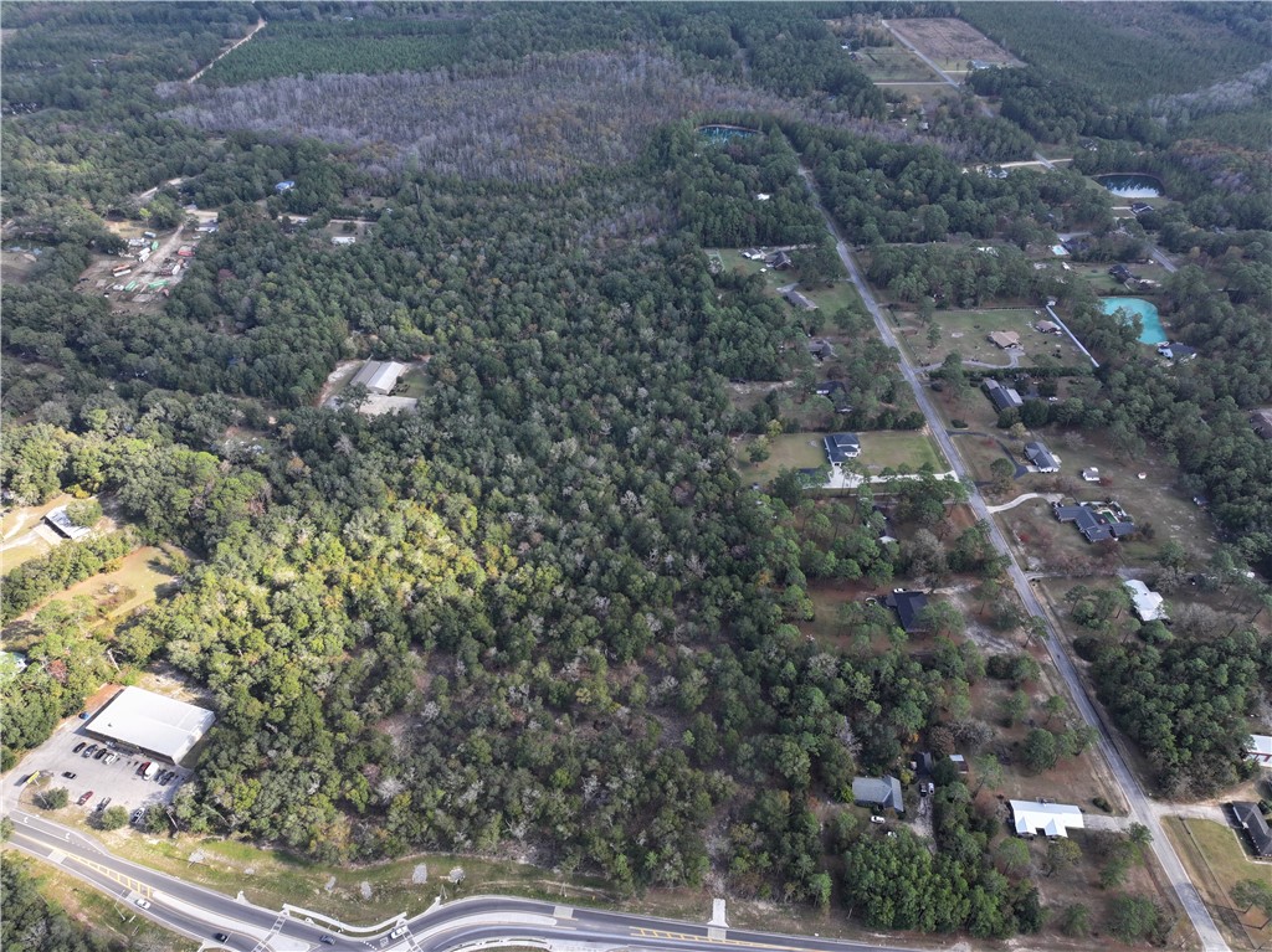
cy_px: 476
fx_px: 881
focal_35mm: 24
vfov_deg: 56.8
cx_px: 636
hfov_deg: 71.6
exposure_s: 1/400
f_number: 2.8
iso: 100
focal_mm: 12.29
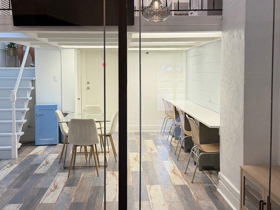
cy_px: 89
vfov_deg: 33.5
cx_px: 135
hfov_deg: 43.8
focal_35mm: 43
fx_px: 348
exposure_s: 1/120
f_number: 1.78
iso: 100
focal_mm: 6.76
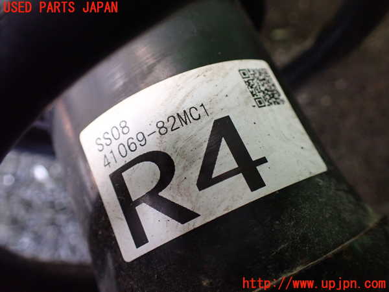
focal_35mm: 30
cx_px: 194
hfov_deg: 60.0
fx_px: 337
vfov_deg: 46.8
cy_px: 146
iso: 800
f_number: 2.3
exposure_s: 1/60
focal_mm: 5.4
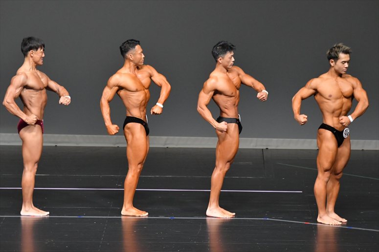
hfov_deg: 7.2
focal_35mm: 285
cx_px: 190
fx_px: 2999
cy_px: 126
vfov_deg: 4.8
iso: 5000
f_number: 5.6
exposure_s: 1/400
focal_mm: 190
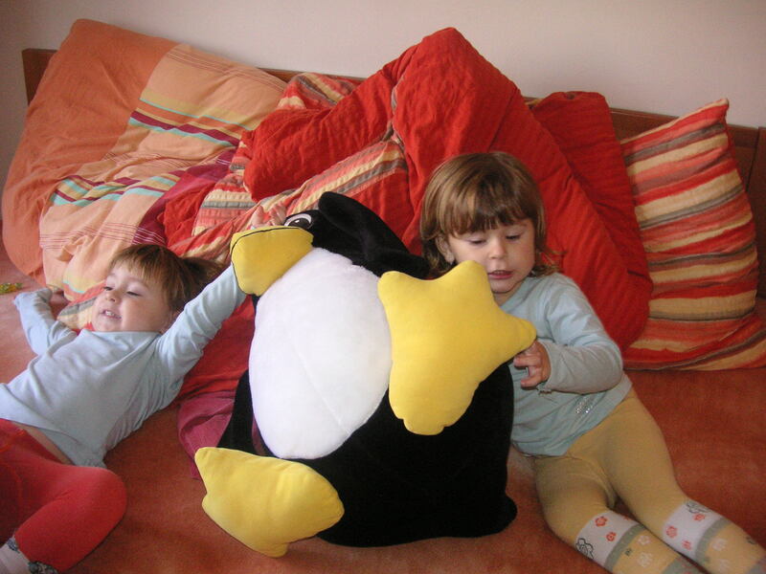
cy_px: 287
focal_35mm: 37
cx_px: 383
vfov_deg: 38.7
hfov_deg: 50.1
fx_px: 819
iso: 160
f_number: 2.8
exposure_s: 1/45
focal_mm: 6.1
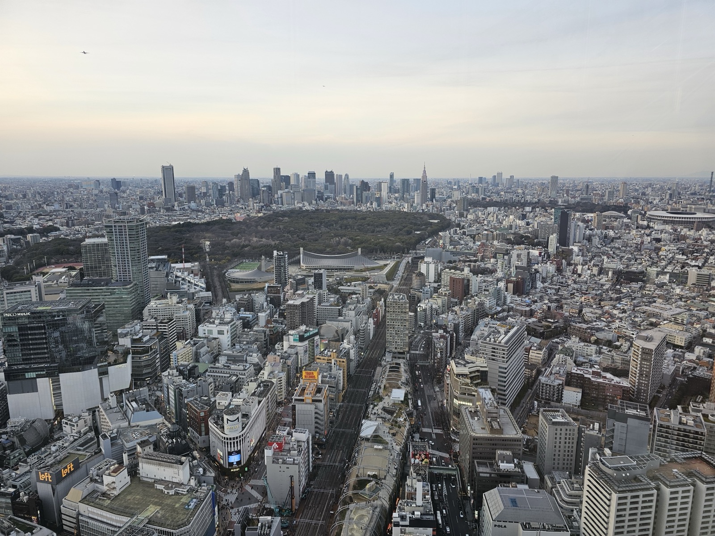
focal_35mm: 23
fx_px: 475
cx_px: 358
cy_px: 268
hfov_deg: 73.9
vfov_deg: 58.9
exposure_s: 1/180
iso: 40
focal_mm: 6.3
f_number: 1.7
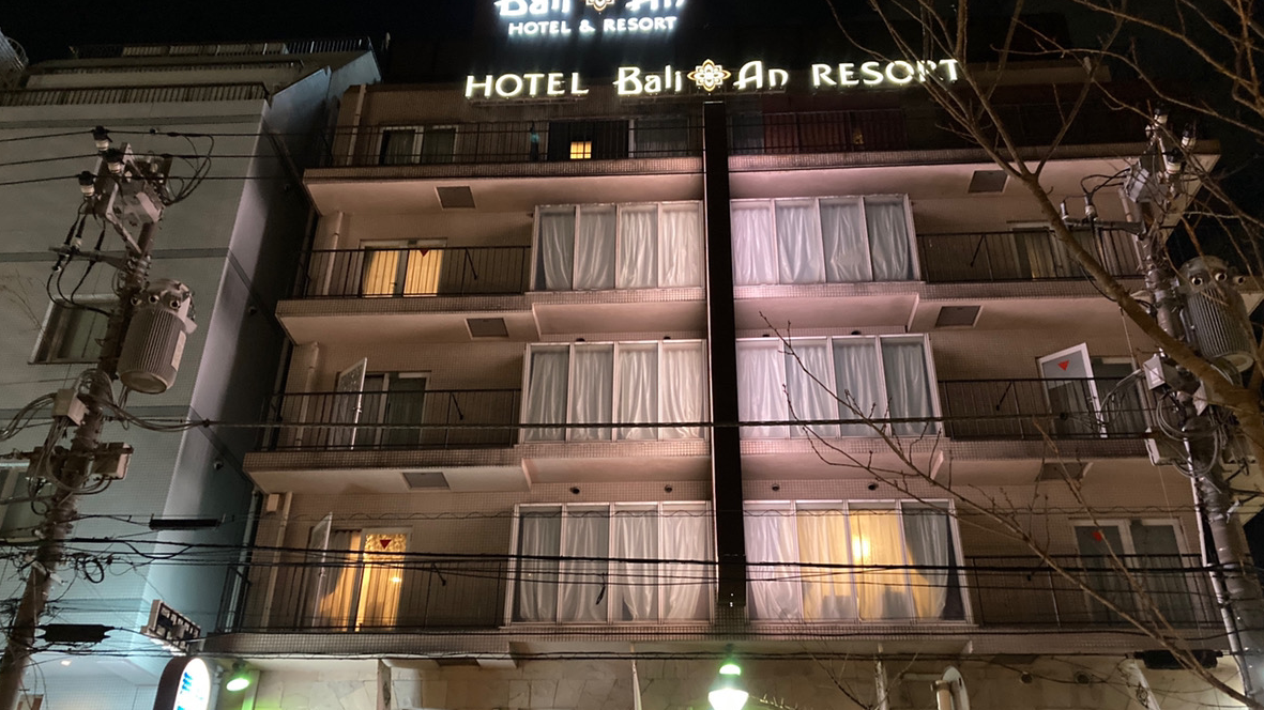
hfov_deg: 62.6
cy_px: 426
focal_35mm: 31
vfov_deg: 37.6
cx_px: 628
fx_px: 1039
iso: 640
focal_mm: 3.99
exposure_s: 1/20
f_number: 1.8
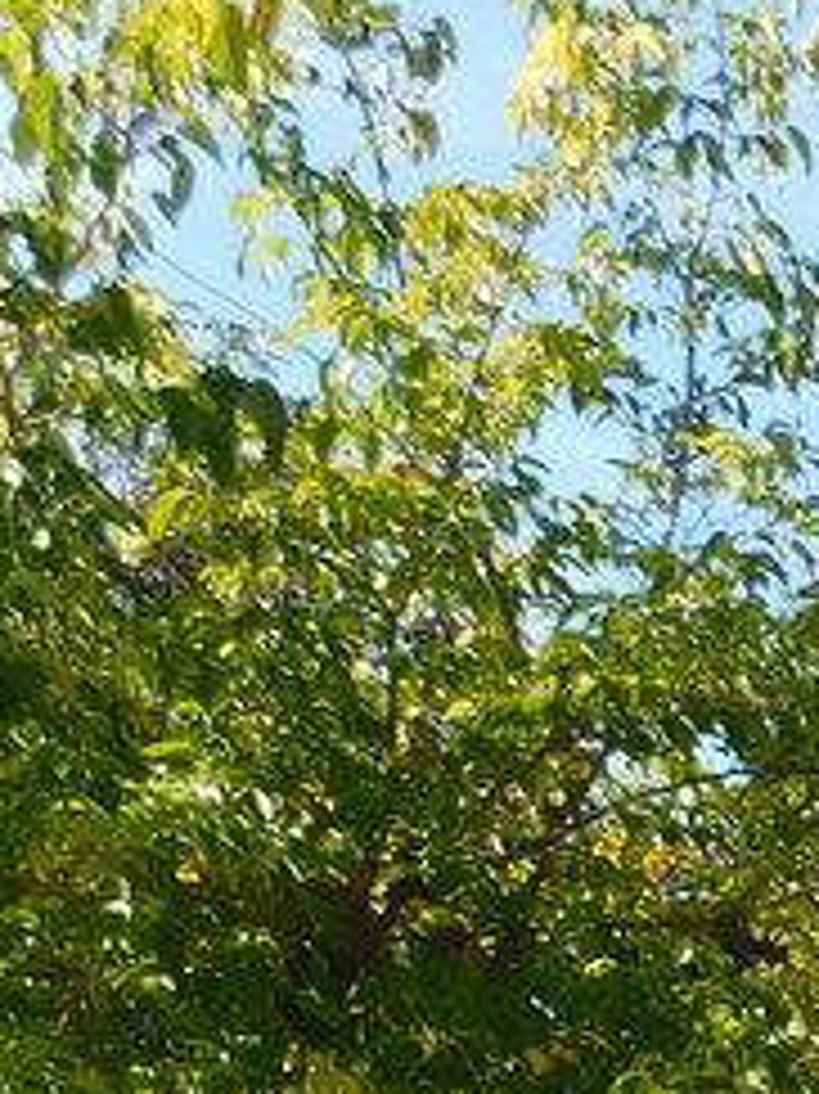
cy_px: 1486
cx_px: 1800
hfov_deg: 12.7
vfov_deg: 18.6
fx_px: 3063
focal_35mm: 97
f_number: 3
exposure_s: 1/800
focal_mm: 4
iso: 125
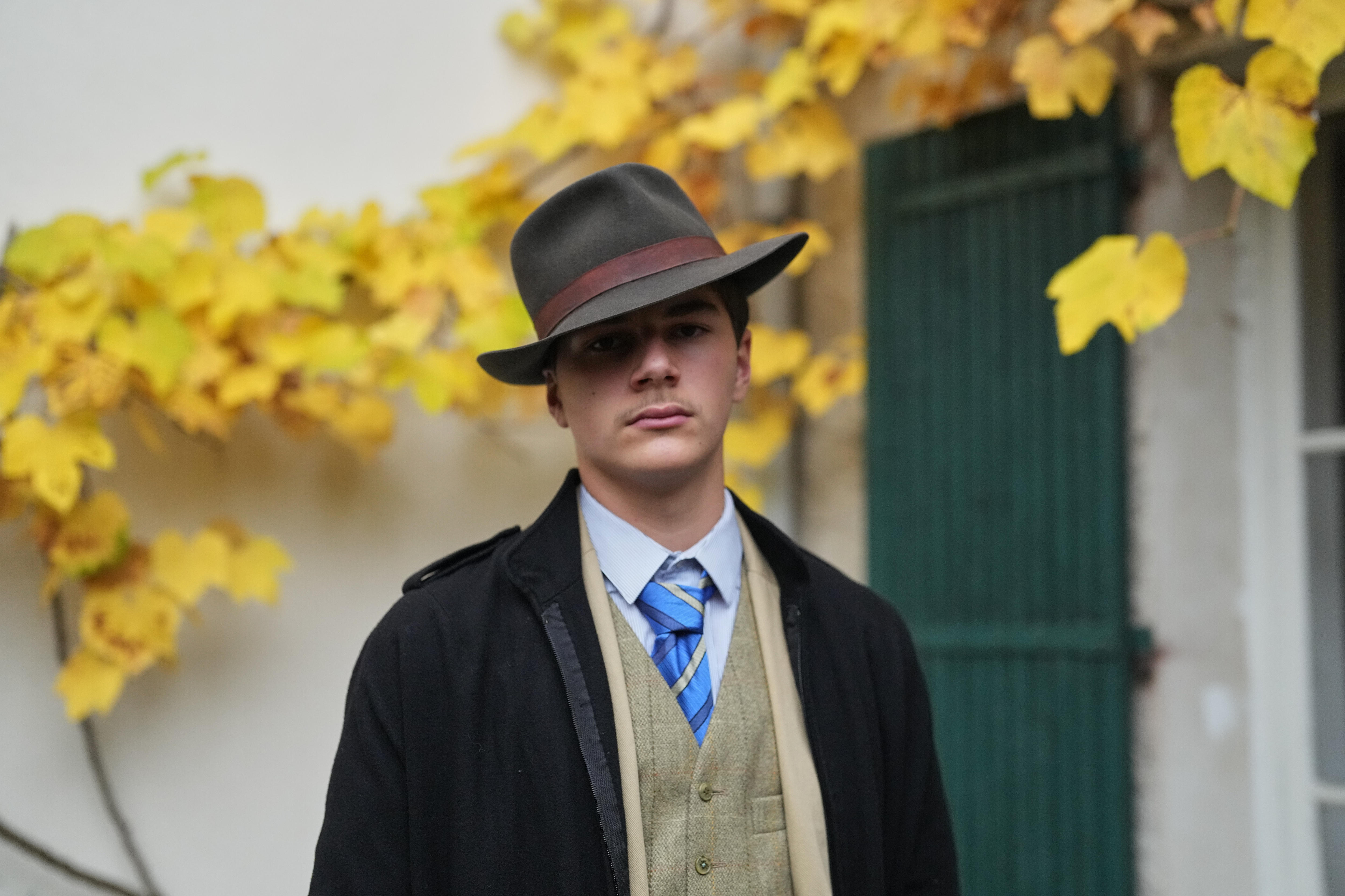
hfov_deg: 39.6
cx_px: 672
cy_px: 448
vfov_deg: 27.0
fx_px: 1868
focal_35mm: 50
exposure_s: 1/12800
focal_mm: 50
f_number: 2
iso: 4000
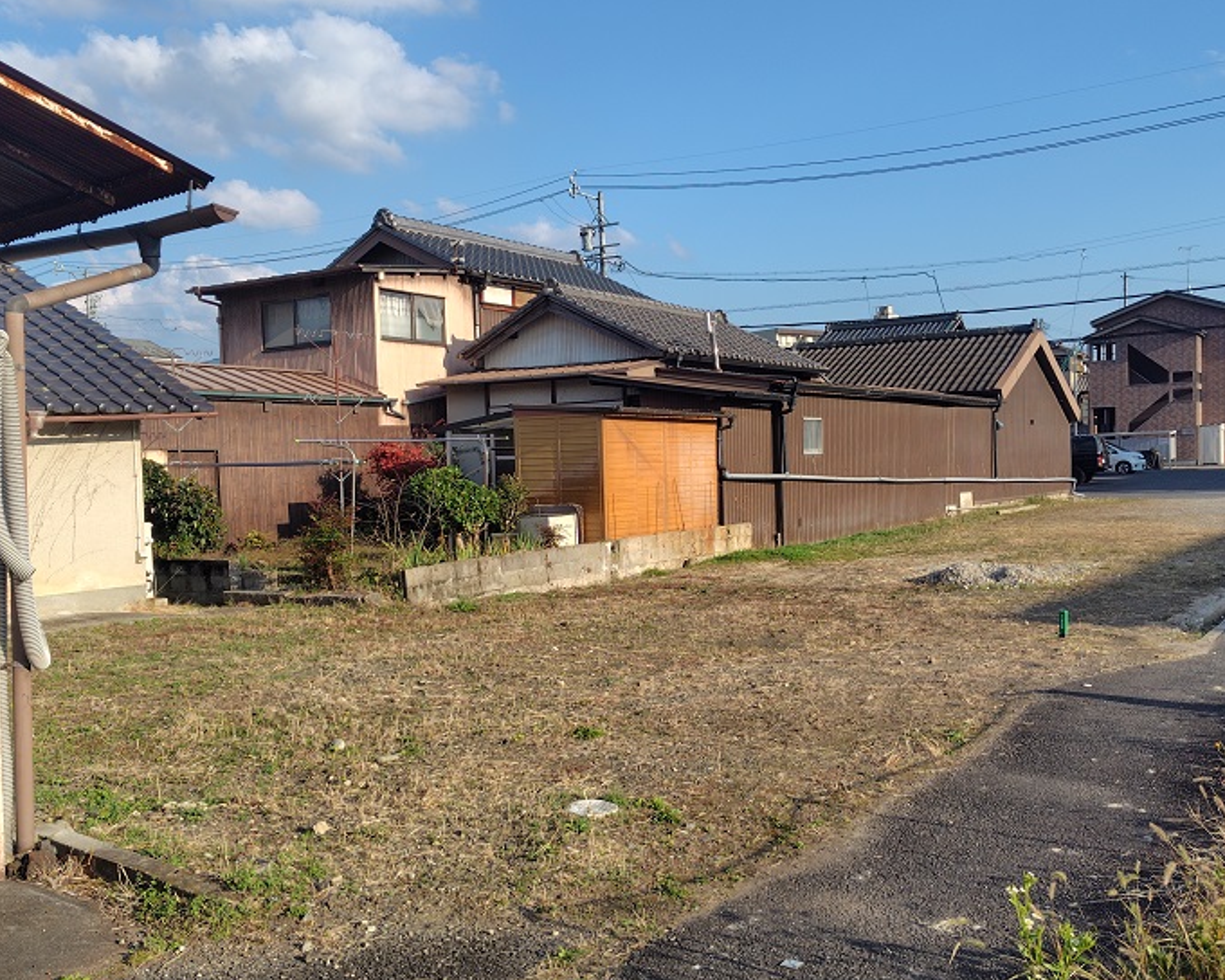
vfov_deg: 44.5
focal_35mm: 33
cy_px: 519
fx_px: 1196
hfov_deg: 54.2
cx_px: 631
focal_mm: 5.6
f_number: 1.9
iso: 50
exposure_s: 1/1145
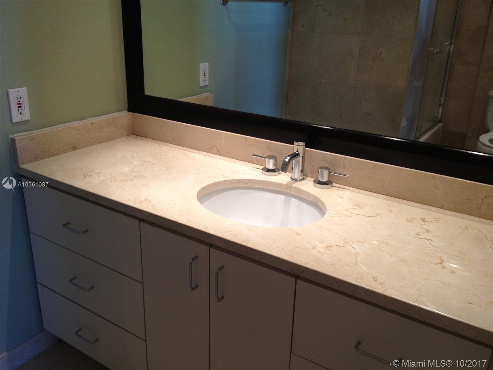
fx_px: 498
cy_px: 185
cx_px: 246
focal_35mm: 35
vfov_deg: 40.7
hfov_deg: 52.6
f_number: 2.4
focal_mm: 4.28
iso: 64
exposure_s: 1/40
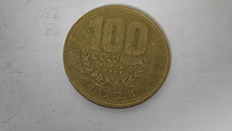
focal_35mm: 82
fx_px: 504
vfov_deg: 14.7
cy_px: 50
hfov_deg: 25.9
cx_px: 116
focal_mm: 8.7
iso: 640
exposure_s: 1/41
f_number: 1.9
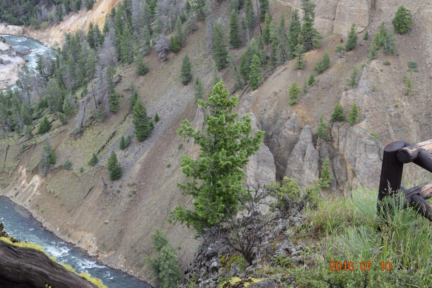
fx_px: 576
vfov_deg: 28.1
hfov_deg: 41.1
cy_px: 144
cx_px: 216
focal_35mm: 48
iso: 400
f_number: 7.1
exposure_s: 1/200
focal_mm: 32
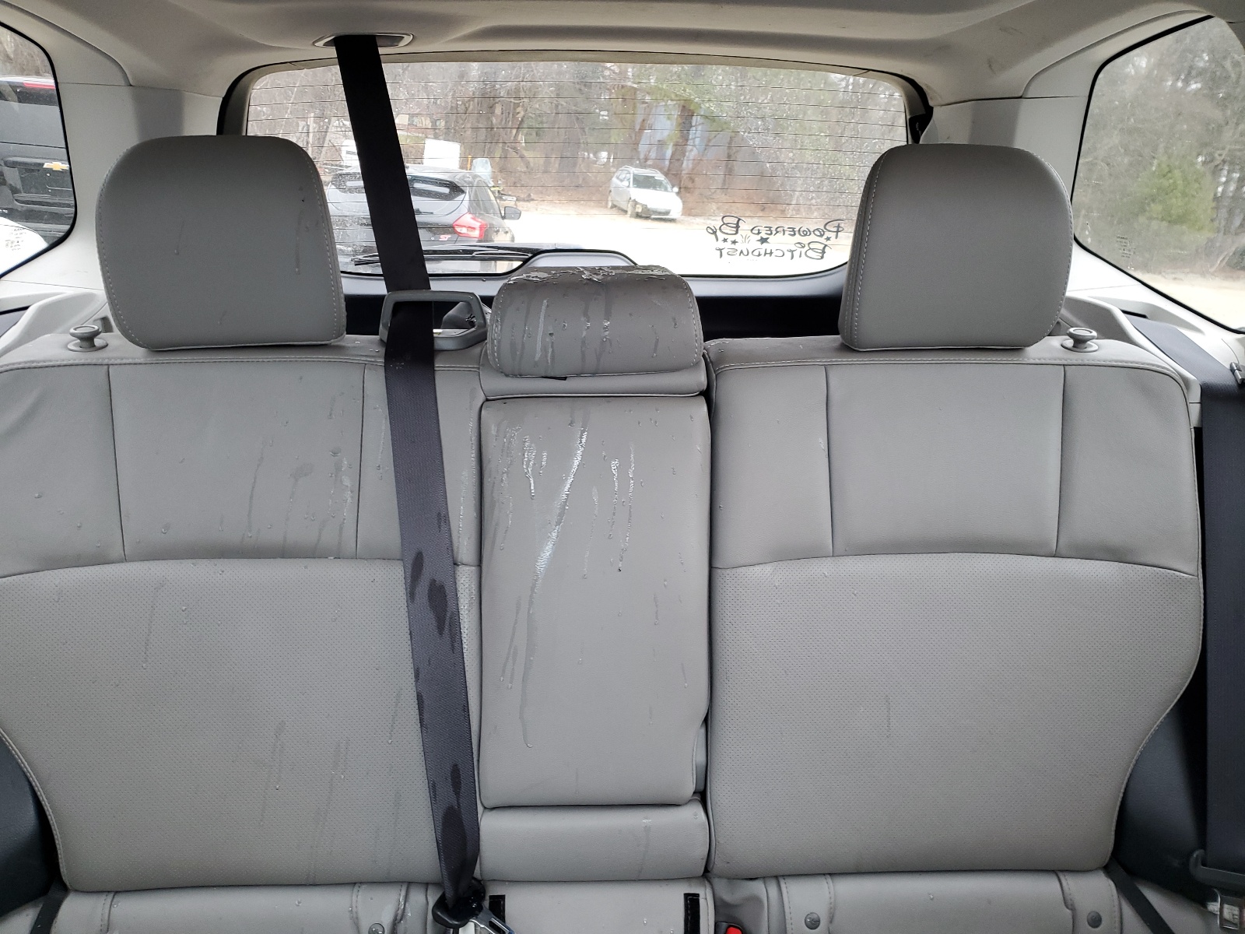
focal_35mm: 26
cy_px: 467
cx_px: 622
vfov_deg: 53.1
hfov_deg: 67.3
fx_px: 935
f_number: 1.5
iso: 66
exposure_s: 1/60.2
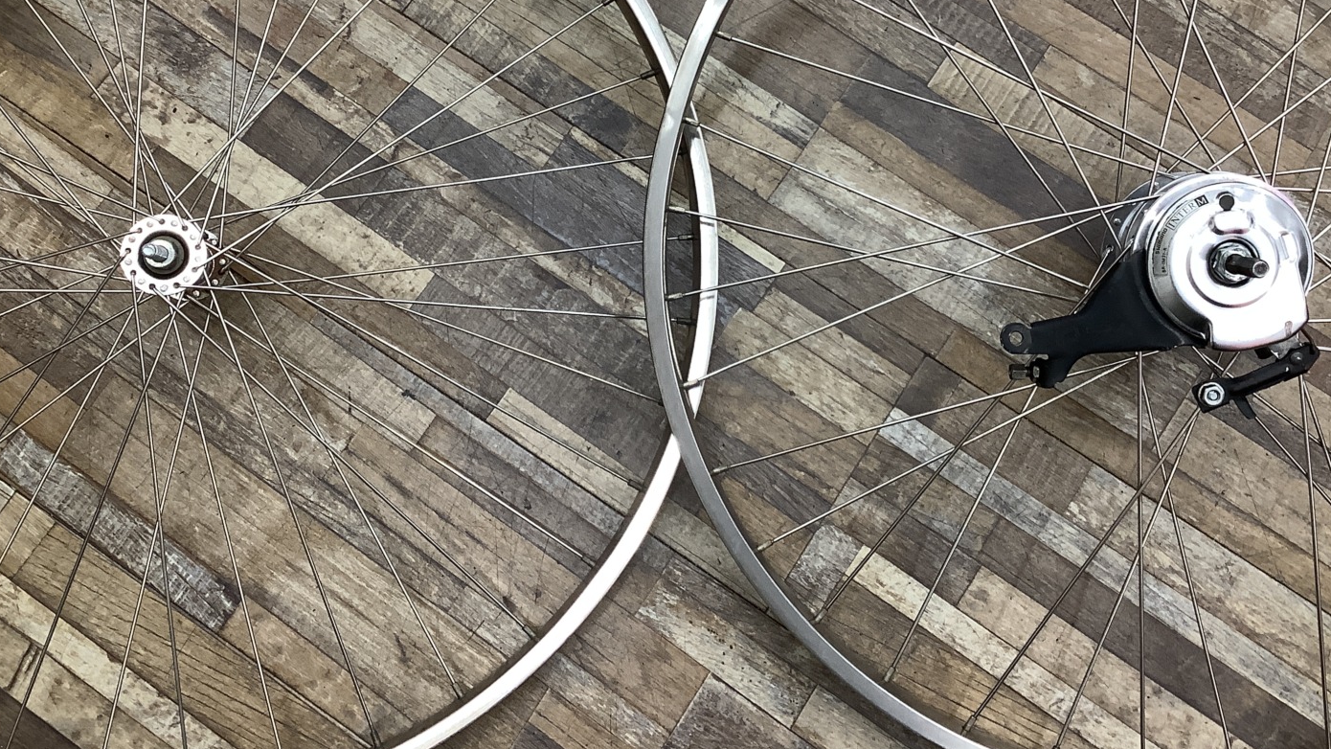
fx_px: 1412
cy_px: 233
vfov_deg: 29.4
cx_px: 688
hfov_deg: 50.5
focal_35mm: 40
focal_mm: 3.3
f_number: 2.4
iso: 80
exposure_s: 1/60
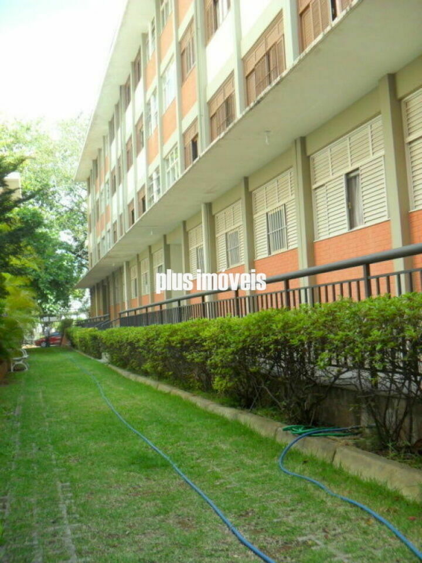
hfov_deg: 40.7
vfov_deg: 52.6
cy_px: 282
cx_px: 211
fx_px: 569
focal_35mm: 35
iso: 80
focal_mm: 6.3
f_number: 3
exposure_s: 1/180
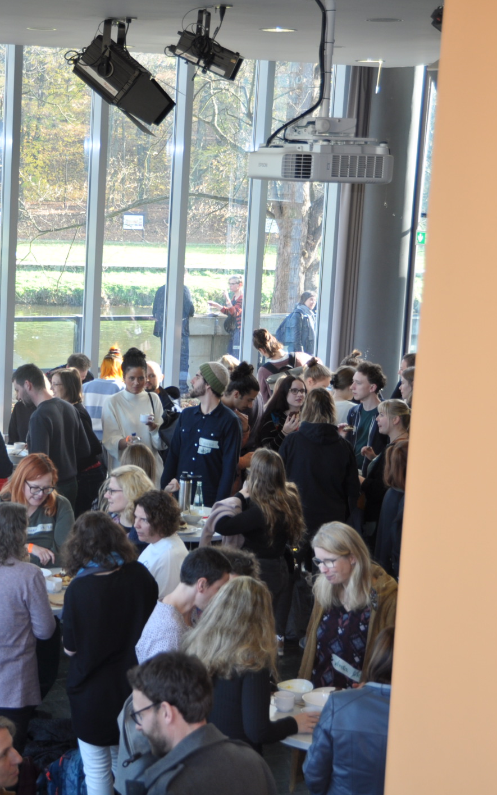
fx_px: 1604
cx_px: 54
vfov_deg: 27.8
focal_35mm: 74
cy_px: 399
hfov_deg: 17.4
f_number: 4
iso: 200
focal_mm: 32
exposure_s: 1/40
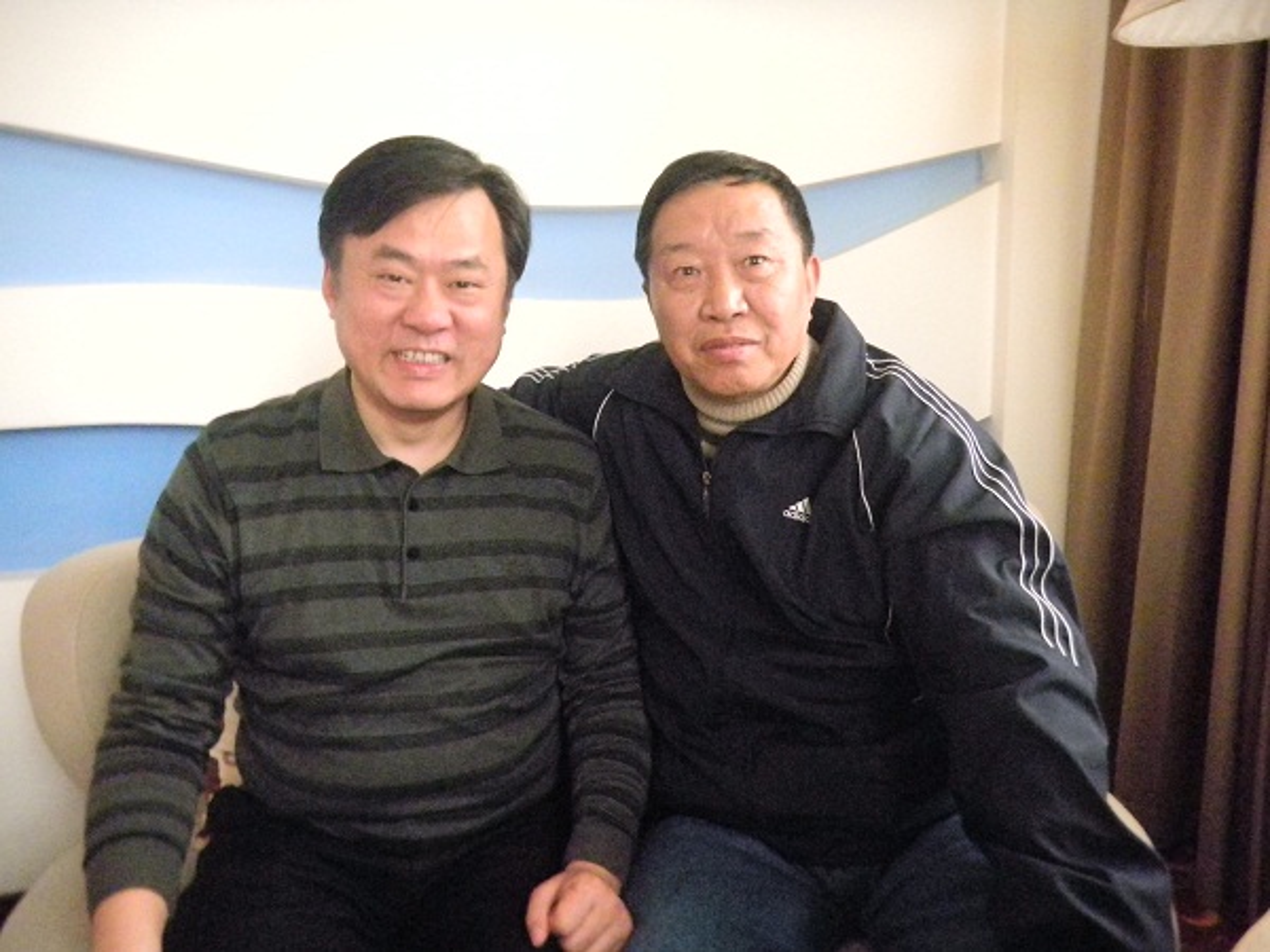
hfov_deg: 63.4
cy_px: 476
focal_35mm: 28
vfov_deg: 49.7
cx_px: 635
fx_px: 1027
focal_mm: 5
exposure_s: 1/10.1
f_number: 3.9
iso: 1600
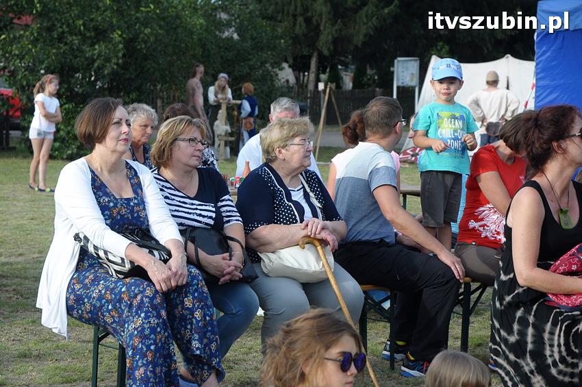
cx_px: 291
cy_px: 194
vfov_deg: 13.0
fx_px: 1696
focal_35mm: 105
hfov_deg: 19.5
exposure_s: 1/800
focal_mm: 70
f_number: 7.1
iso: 800
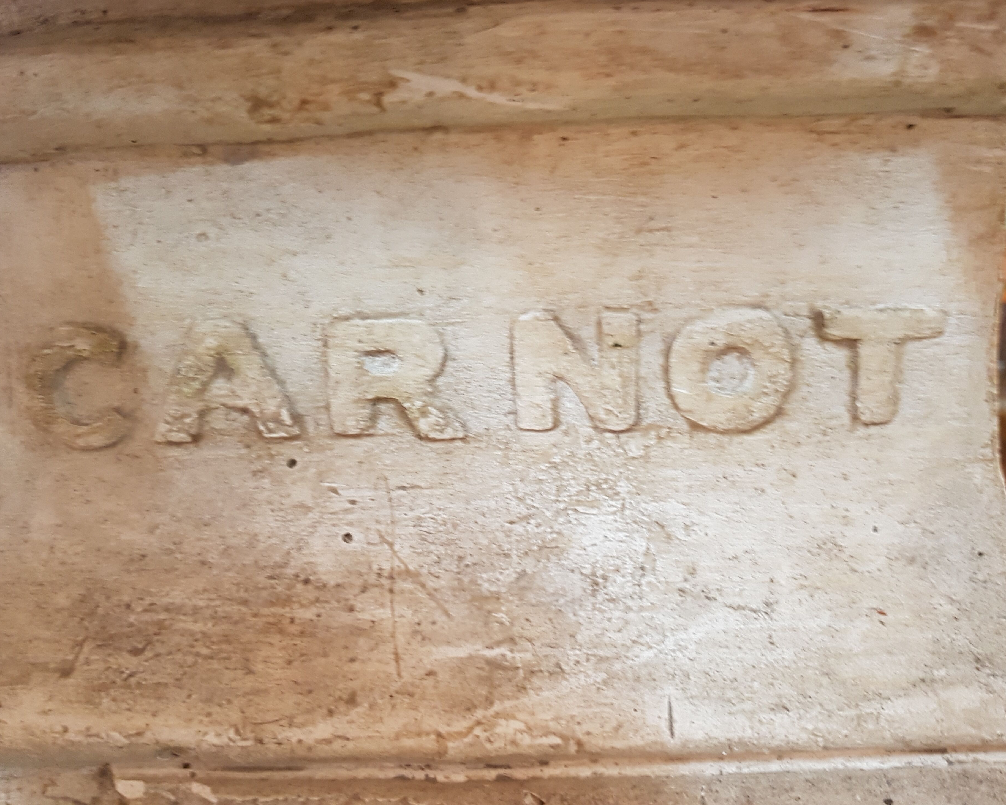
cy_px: 390
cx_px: 526
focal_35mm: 28
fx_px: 834
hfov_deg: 62.2
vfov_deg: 51.5
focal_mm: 4.2
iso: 200
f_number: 1.7
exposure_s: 1/14
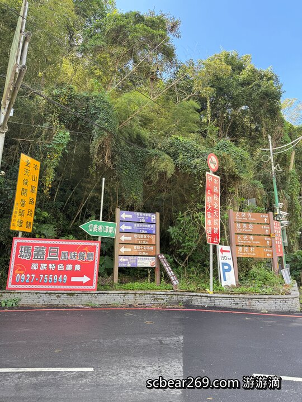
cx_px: 151
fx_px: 279
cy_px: 201
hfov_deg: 56.8
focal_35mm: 24
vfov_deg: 71.6
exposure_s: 1/241
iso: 100
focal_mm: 6.76
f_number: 1.78
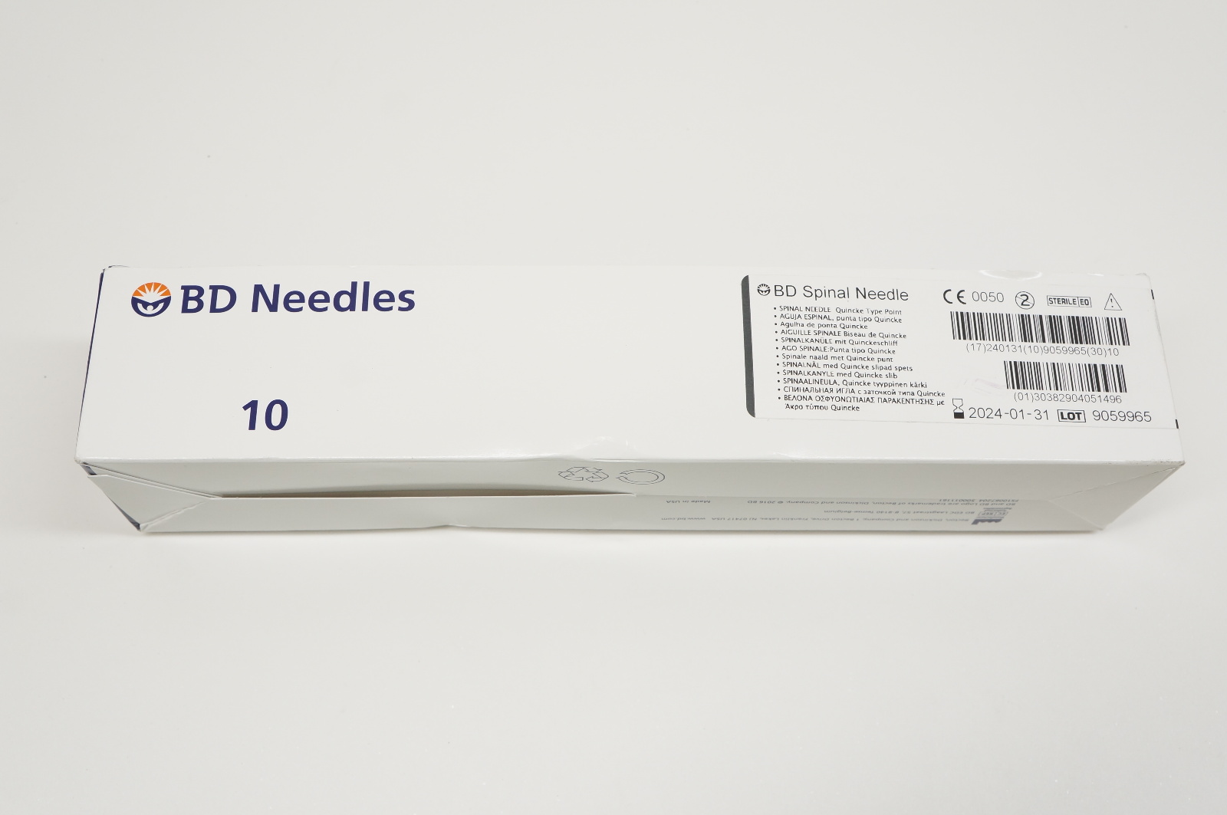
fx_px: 1277
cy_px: 408
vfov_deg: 35.4
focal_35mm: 38
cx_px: 614
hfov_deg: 51.3
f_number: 7.1
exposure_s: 1/60
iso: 400
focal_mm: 25
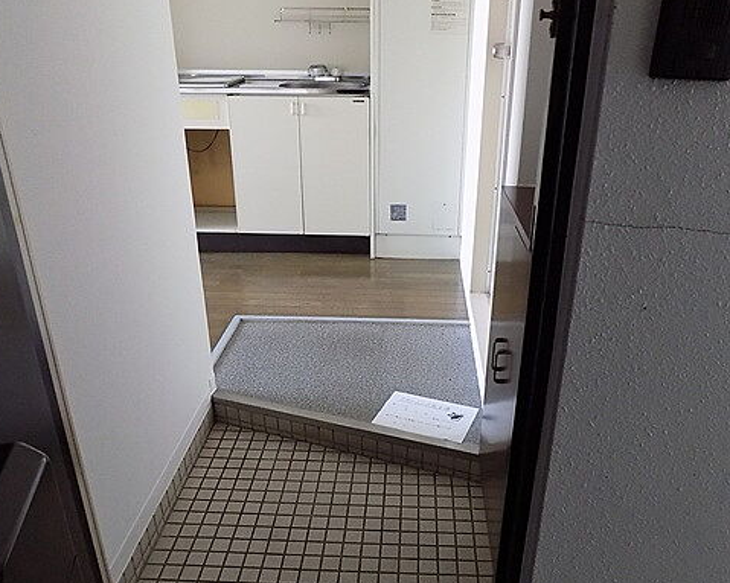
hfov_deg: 58.7
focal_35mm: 30
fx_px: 648
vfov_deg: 48.3
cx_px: 392
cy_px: 335
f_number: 3.1
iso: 400
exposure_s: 1/25
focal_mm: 4
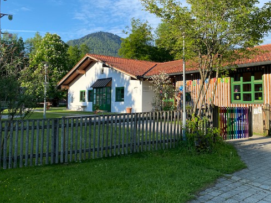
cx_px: 158
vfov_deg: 41.7
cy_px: 88
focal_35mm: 34
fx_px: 266
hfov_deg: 53.7
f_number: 1.8
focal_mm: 4.25
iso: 32
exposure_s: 1/1362
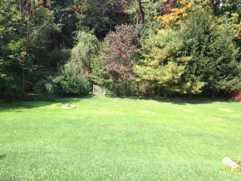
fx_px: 251
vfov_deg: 39.7
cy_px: 91
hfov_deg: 51.4
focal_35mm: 36
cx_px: 118
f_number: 2.4
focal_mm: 4.28
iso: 50
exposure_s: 1/476
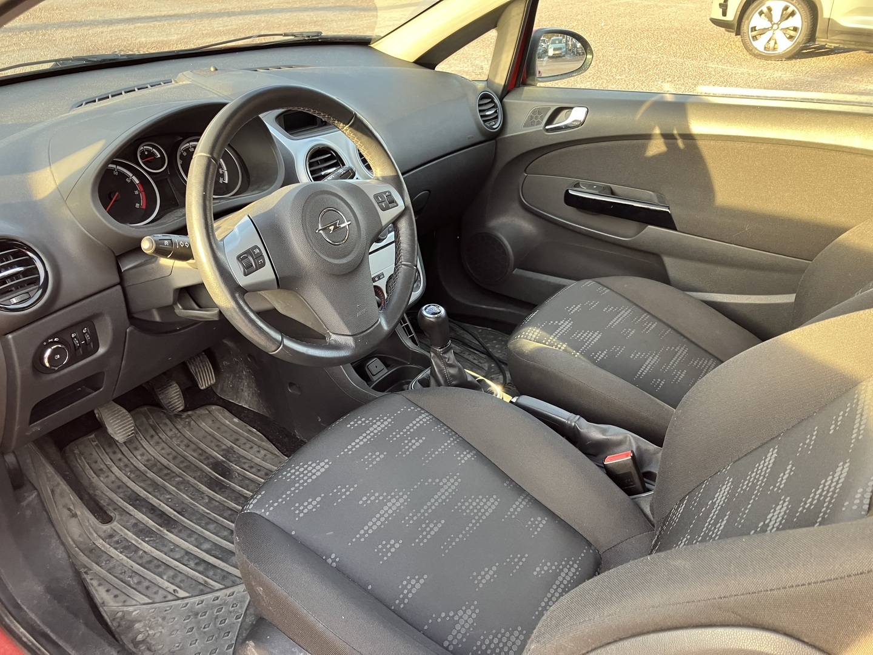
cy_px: 328
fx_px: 706
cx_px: 436
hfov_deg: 63.4
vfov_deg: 49.7
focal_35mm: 28
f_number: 1.8
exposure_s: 1/67
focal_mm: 3.99
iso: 80
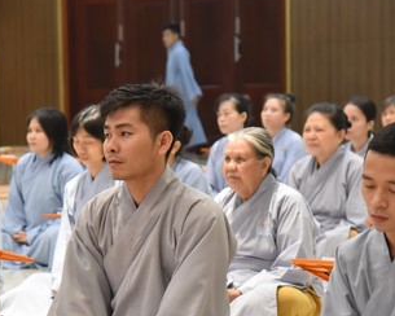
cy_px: 205
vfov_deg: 9.4
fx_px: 1917
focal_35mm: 164
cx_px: 53
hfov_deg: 11.7
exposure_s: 1/125
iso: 3200
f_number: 5
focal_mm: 82
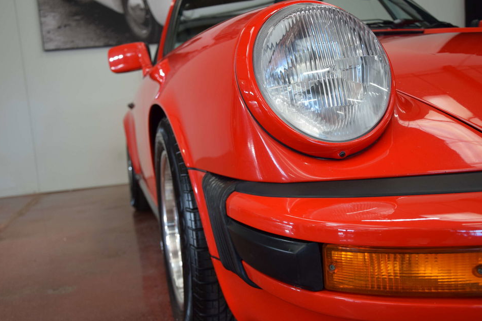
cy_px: 169
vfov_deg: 34.2
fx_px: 522
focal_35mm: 39
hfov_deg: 49.5
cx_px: 223
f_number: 4
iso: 640
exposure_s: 1/60
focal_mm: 24
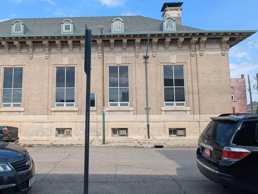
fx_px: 194
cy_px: 102
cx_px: 70
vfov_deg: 53.2
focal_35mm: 26
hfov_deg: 63.9
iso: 53
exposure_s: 1/1114
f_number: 2.2
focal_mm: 2.35
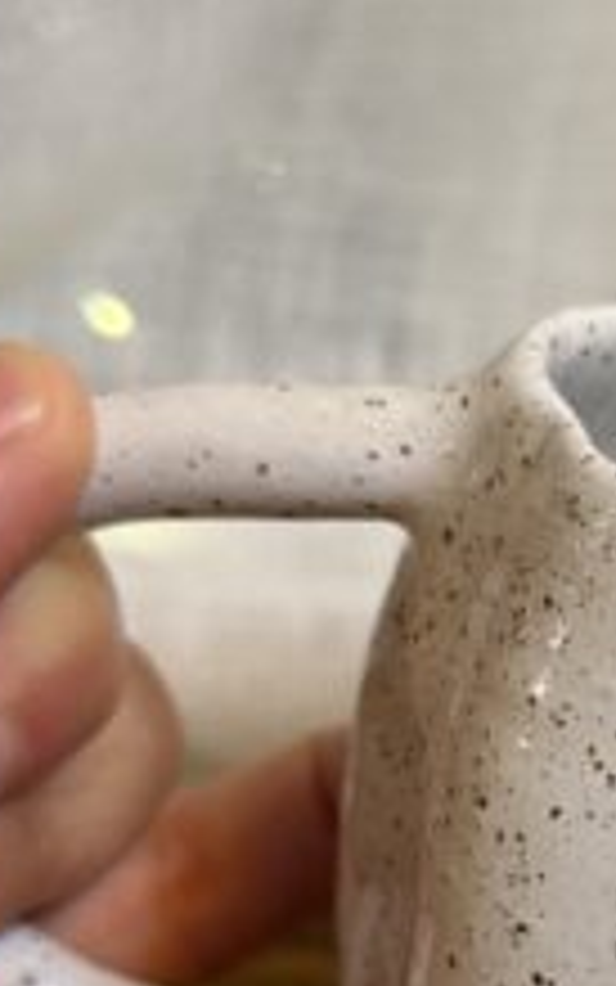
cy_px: 860
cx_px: 850
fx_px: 2496
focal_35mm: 93
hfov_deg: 13.4
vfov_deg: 21.9
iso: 250
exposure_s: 1/60
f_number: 1.78
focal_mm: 6.76
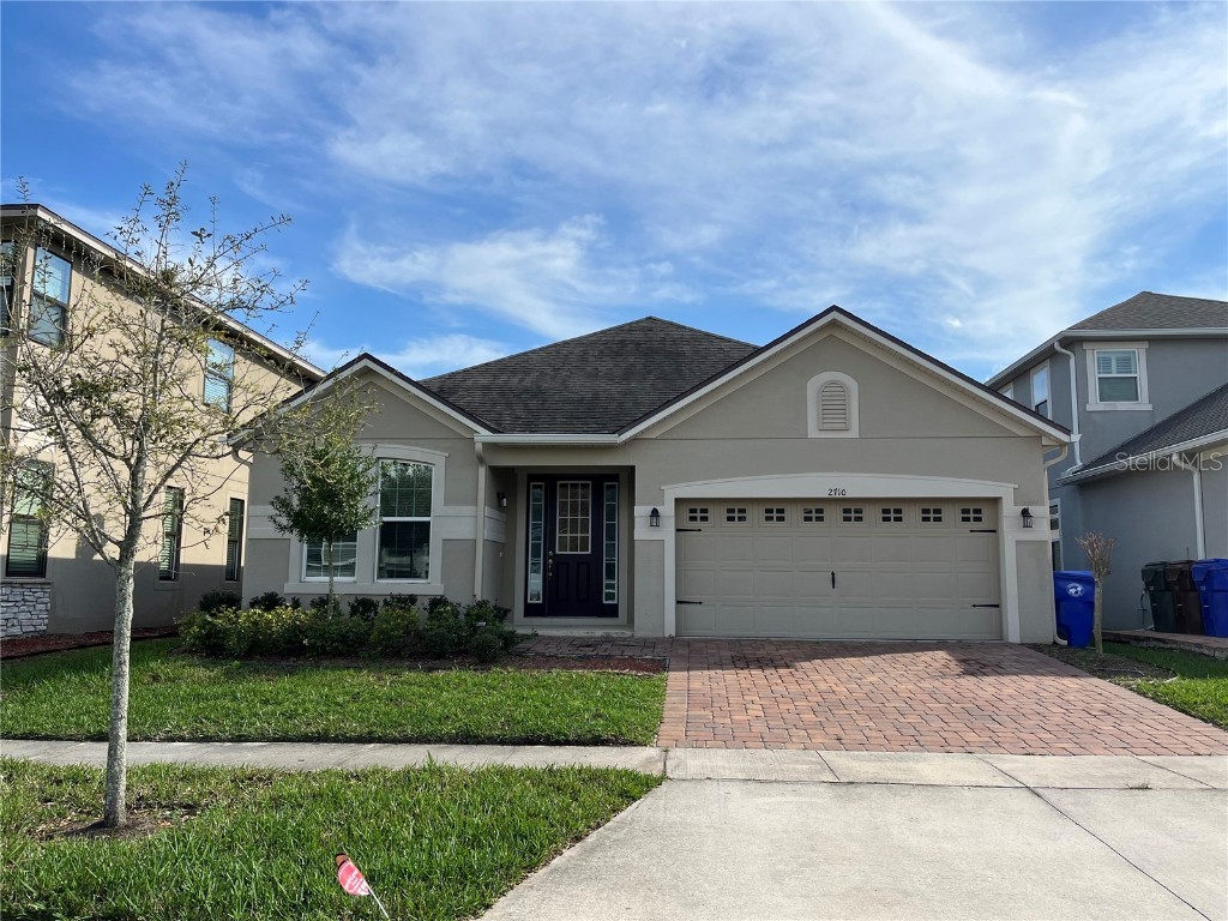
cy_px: 460
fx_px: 922
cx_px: 614
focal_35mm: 26
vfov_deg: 53.1
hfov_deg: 67.3
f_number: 1.6
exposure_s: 1/4484
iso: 50
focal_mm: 5.1
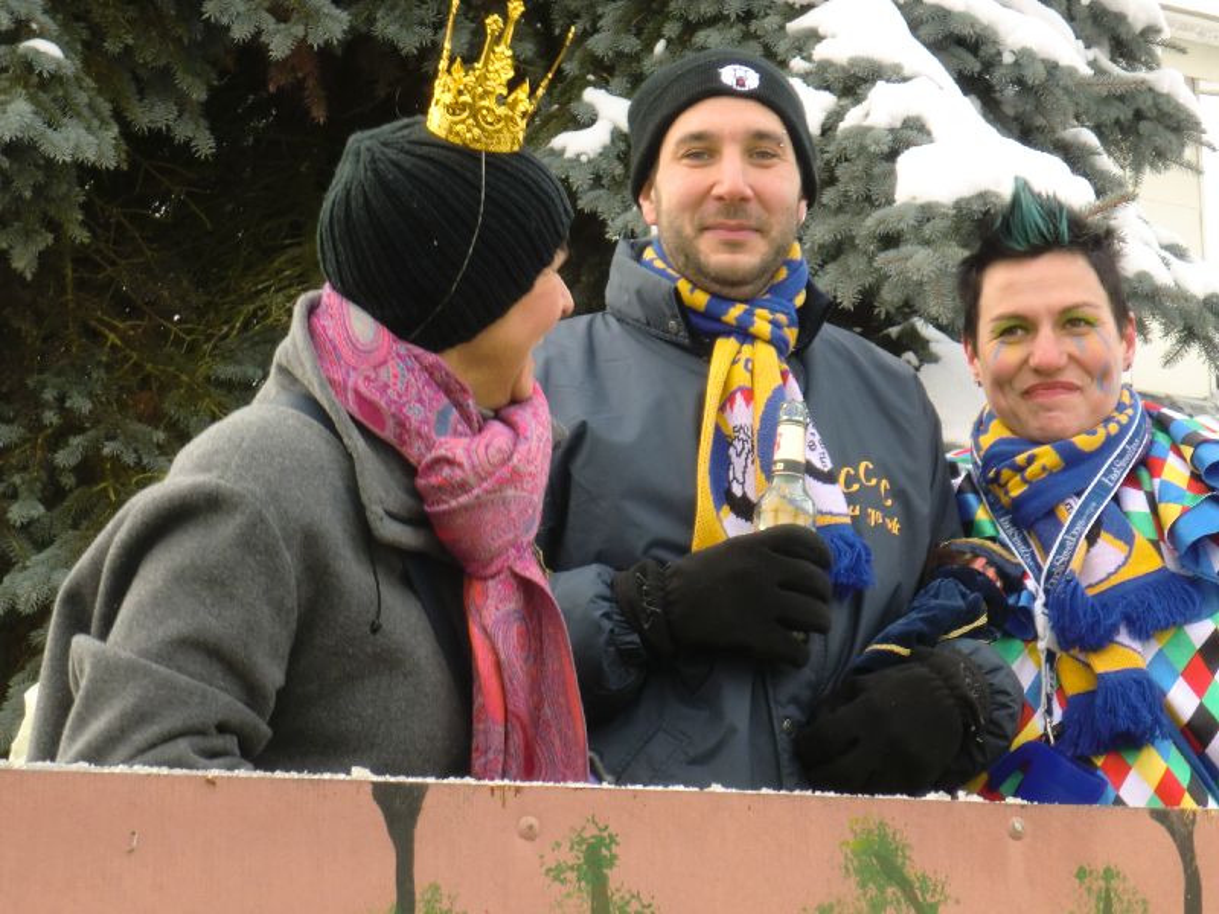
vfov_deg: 16.8
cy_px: 457
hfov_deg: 22.3
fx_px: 3099
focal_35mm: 88
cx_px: 610
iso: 160
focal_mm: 15.81
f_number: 5.4
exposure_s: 1/60
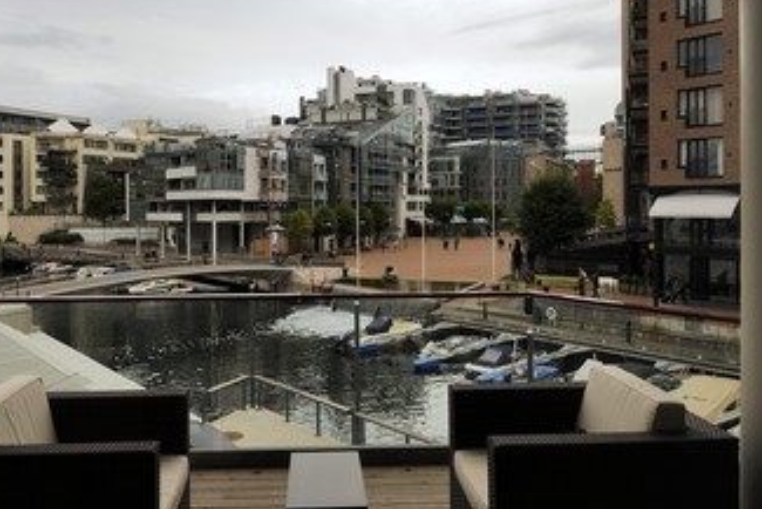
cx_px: 312
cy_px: 220
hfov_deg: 59.9
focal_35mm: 31
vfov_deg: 42.3
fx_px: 656
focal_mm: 24
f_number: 14
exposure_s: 1/100
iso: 400
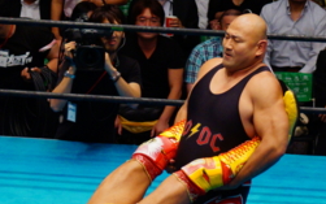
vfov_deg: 4.2
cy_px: 173
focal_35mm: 311
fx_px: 2764
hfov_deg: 6.8
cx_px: 164
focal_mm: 80
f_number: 4.5
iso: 800
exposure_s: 1/320
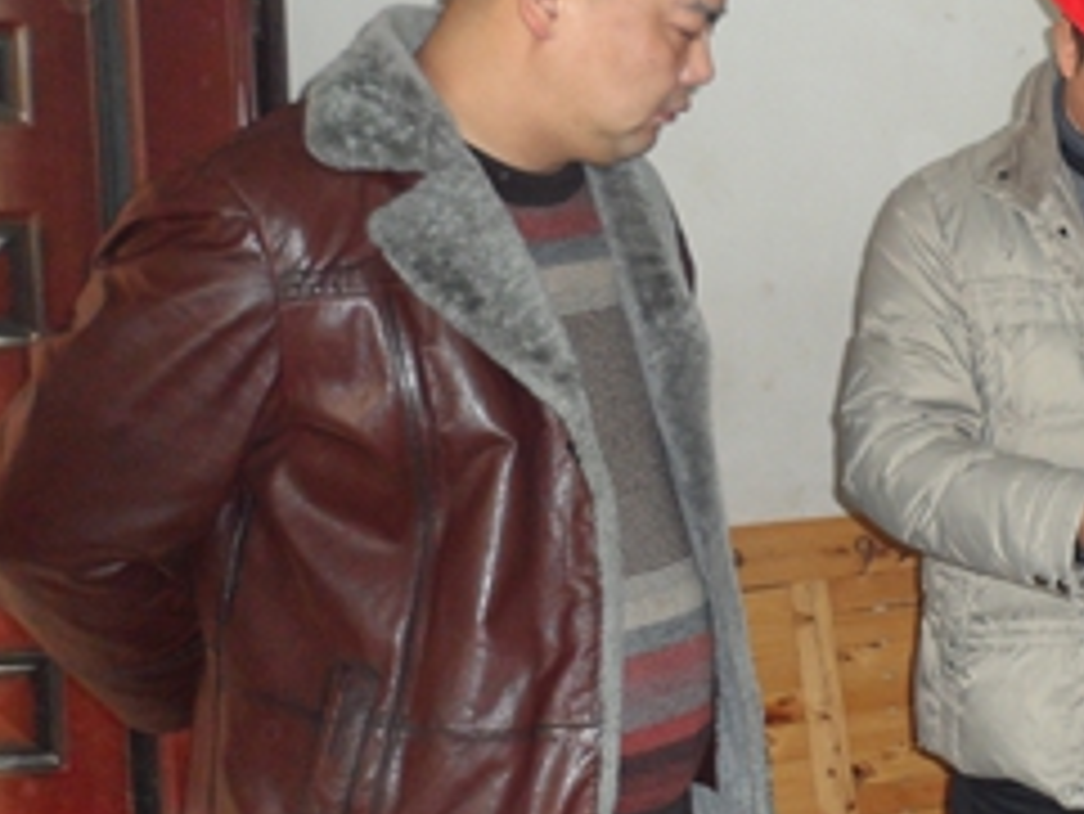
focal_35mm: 54
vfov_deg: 27.0
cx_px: 1115
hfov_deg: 32.3
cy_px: 335
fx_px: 1692
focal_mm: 4.9
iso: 160
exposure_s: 1/30
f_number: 3.3
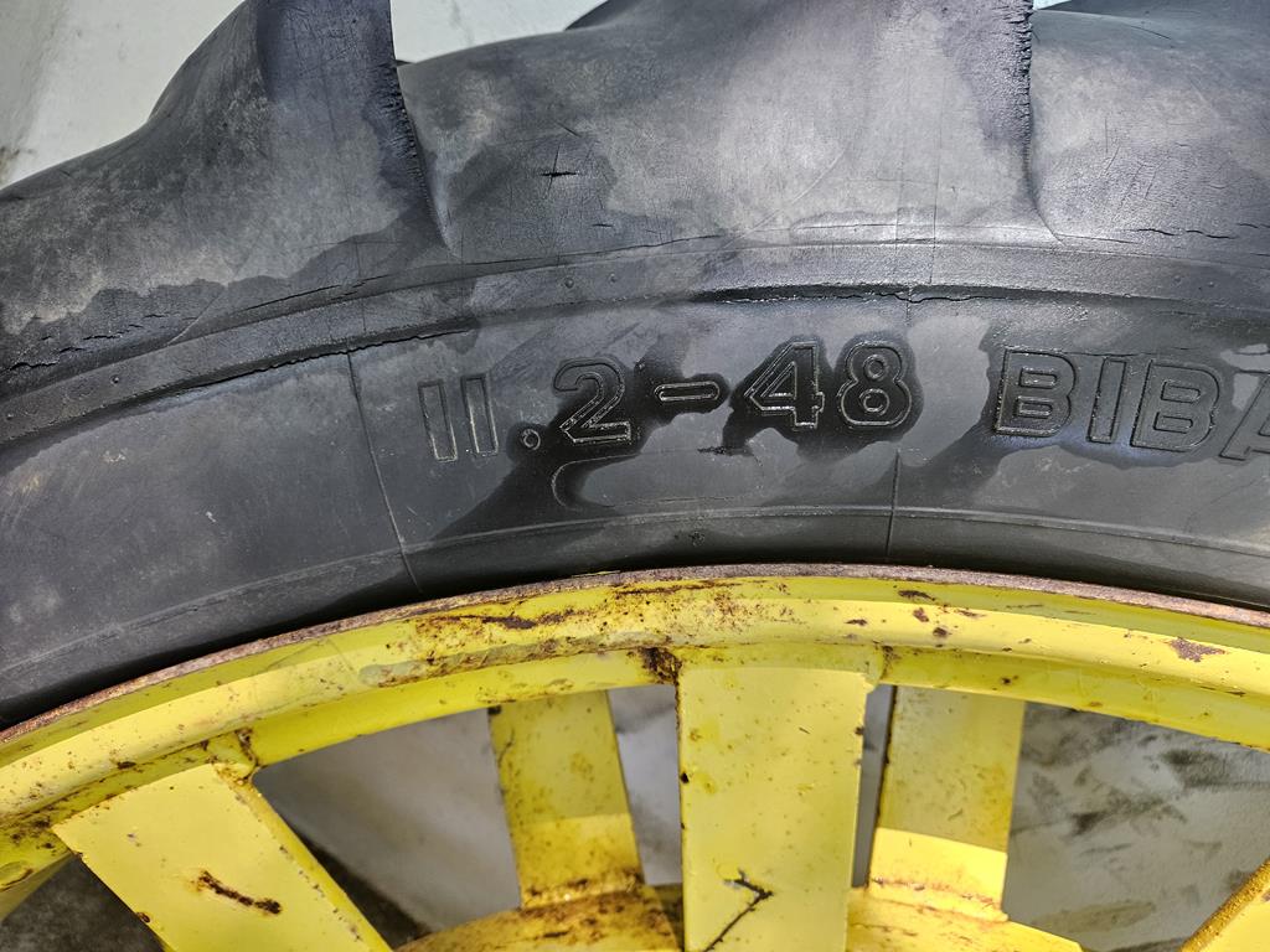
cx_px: 635
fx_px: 844
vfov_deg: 58.9
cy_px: 476
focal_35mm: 23
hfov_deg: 73.9
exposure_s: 1/180
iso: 200
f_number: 1.8
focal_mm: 5.4
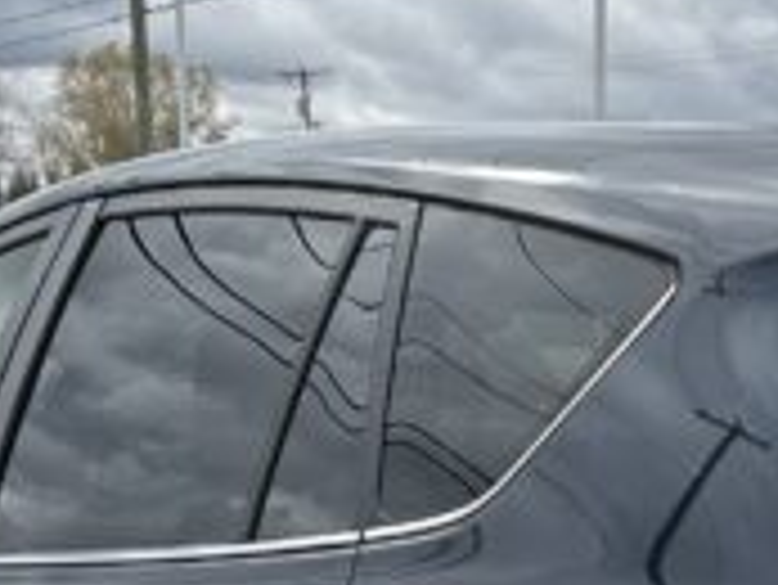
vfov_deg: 9.4
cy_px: 806
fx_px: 3464
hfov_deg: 12.6
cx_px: 823
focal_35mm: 154
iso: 50
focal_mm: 5.7
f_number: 1.5
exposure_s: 1/1698
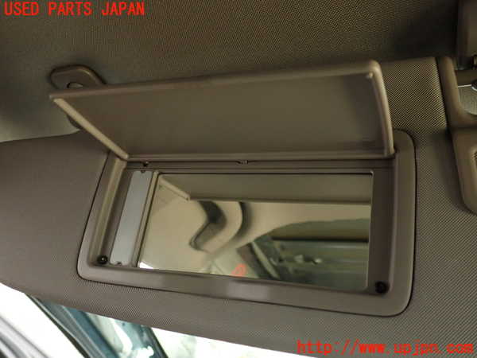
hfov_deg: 56.8
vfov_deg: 44.2
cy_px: 179
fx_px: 441
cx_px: 238
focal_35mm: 32
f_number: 2.4
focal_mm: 5.79
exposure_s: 1/30
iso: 400
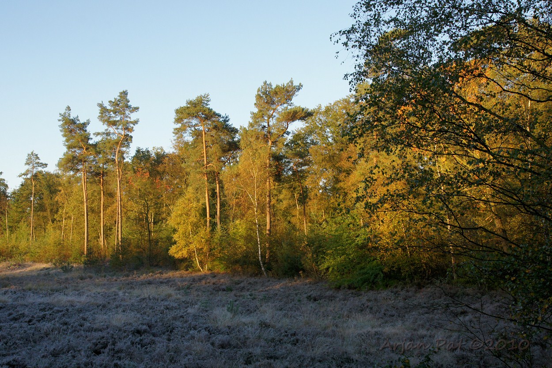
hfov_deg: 46.4
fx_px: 644
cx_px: 276
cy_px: 184
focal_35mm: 42
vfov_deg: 31.9
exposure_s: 1/80
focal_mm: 28
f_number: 9
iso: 200
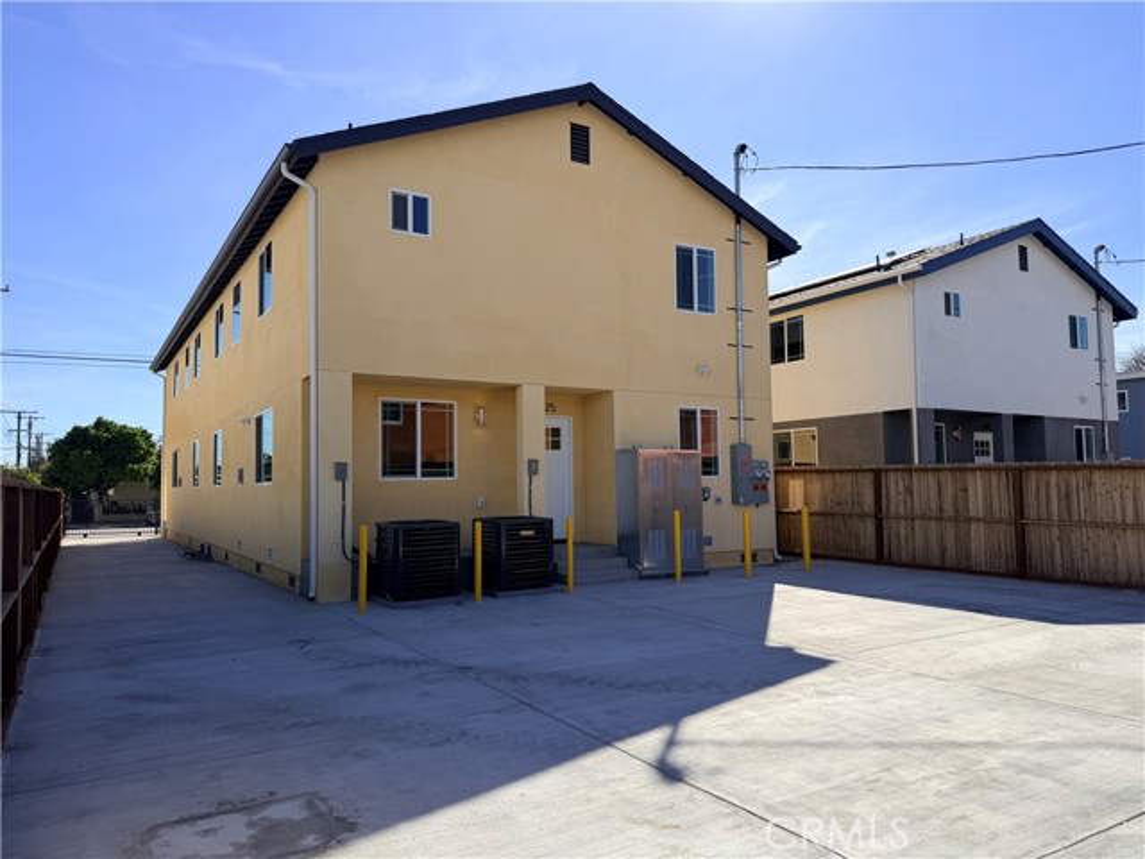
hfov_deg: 71.6
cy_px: 430
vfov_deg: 56.8
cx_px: 572
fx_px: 794
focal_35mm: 24
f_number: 1.78
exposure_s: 1/6173
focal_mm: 6.76
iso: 80
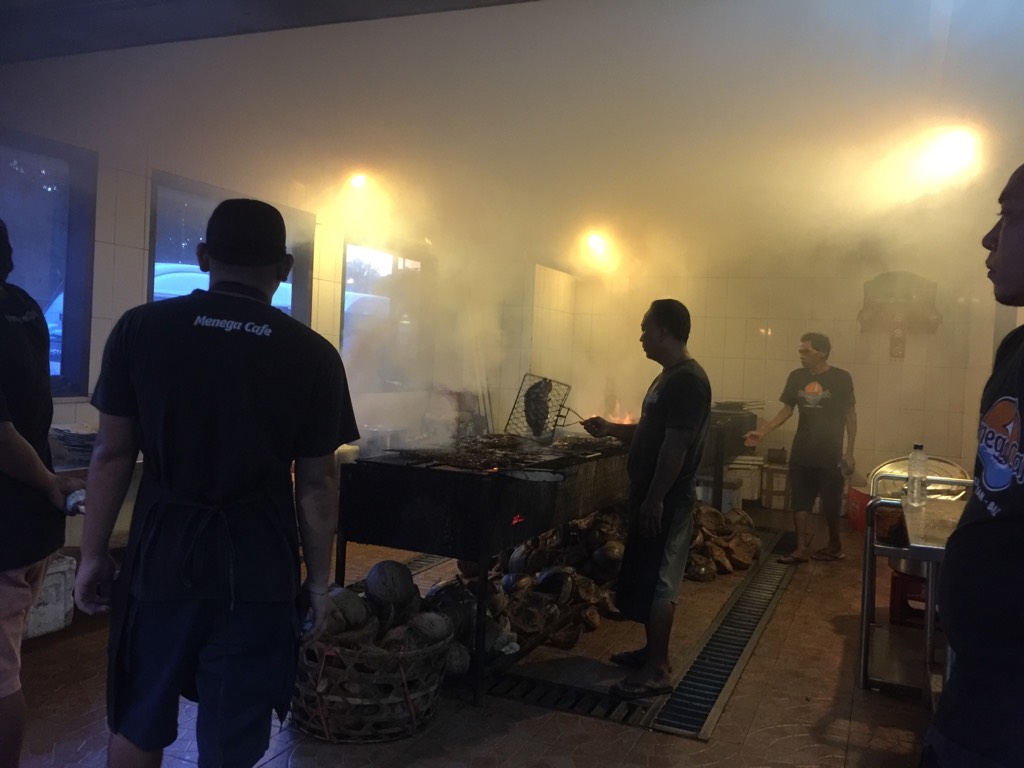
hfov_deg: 61.7
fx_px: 858
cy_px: 384
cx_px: 512
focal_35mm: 29
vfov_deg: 48.2
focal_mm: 4.15
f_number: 2.2
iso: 160
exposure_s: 1/8
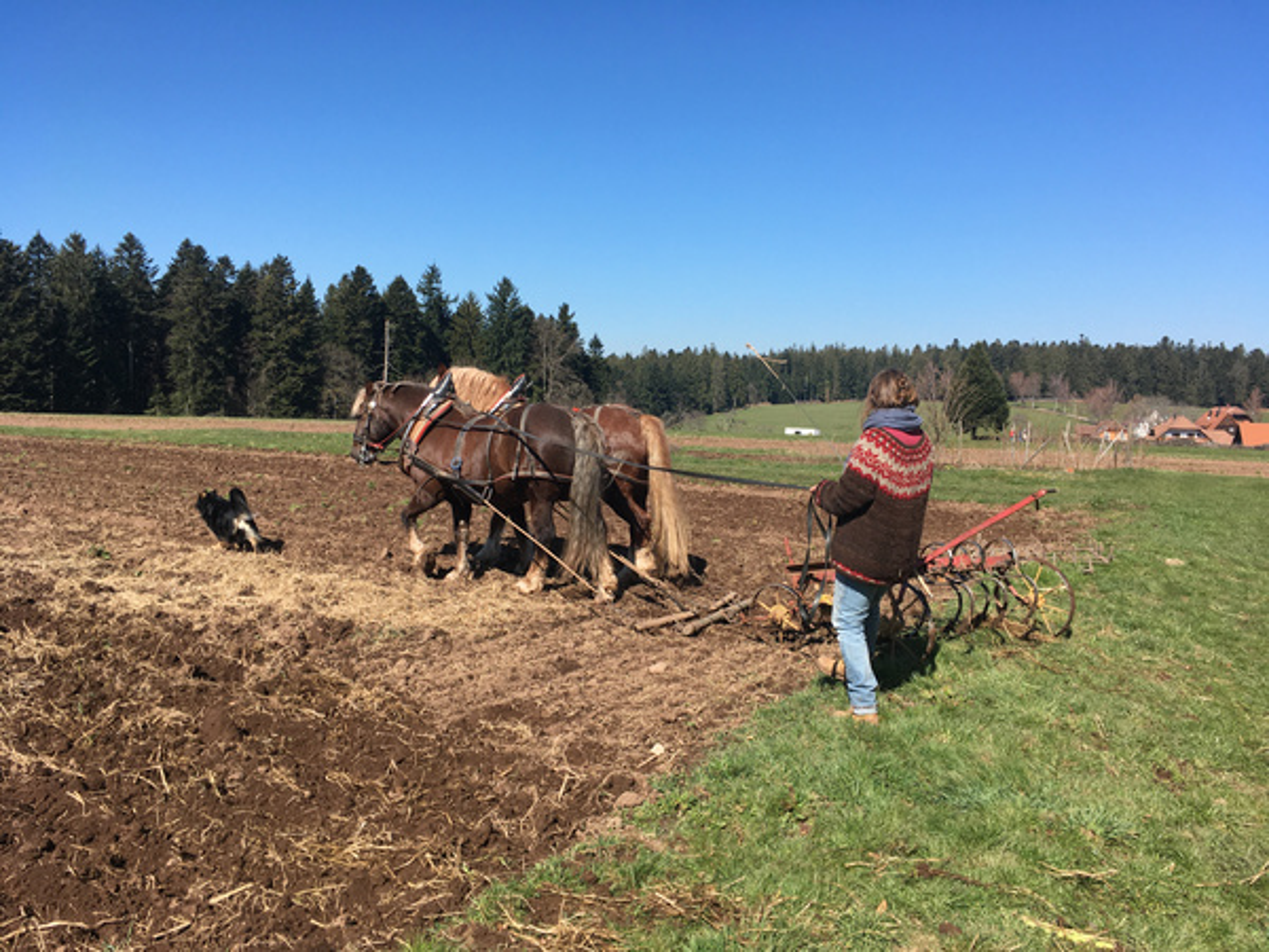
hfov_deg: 61.7
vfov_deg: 48.2
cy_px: 476
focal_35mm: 29
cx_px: 634
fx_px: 1063
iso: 25
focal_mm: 4.15
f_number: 2.2
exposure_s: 1/1374
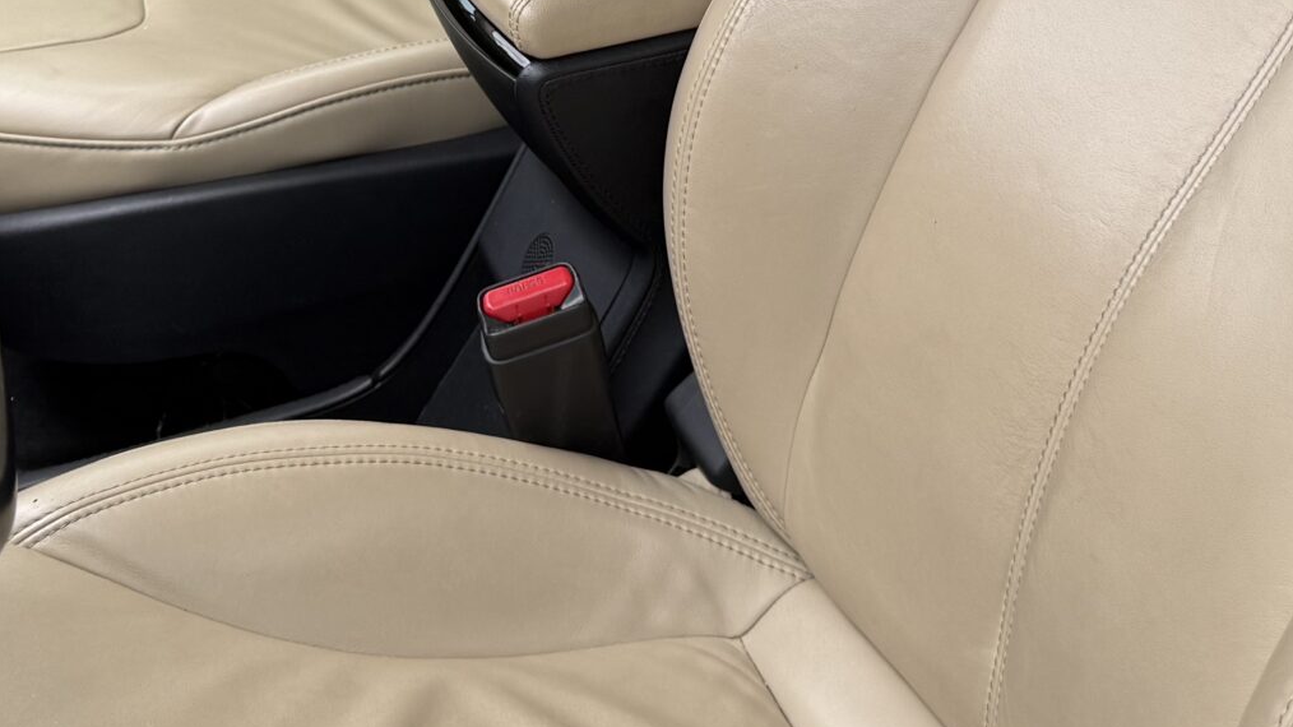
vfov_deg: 17.2
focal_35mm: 66
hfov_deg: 31.8
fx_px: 2262
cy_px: -195
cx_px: 774
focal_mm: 6.76
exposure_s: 1/148
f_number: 1.78
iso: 64
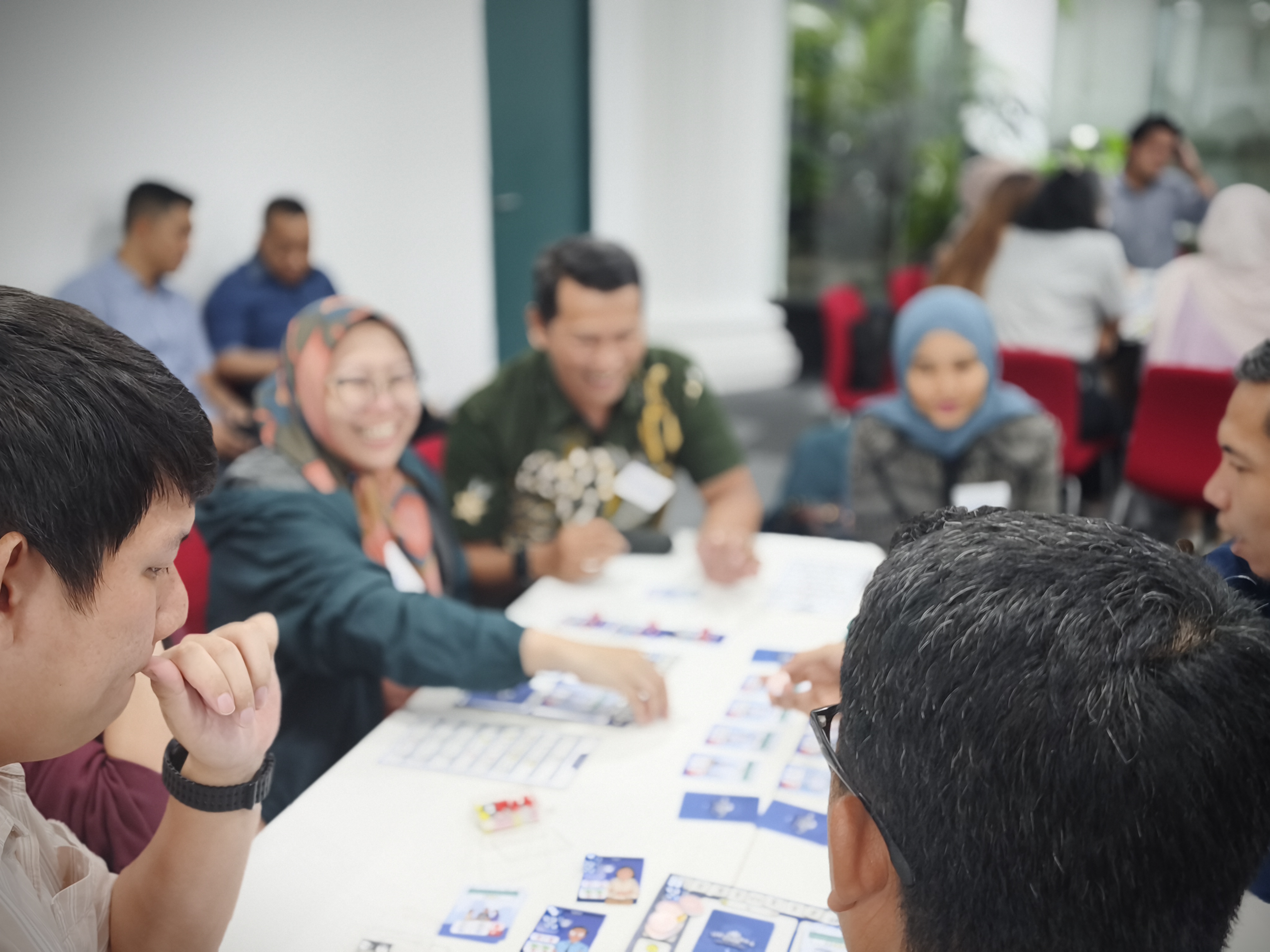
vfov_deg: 40.7
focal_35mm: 35
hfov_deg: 52.6
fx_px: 1284
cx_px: 635
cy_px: 476
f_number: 1.4
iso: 320
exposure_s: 1/99.9
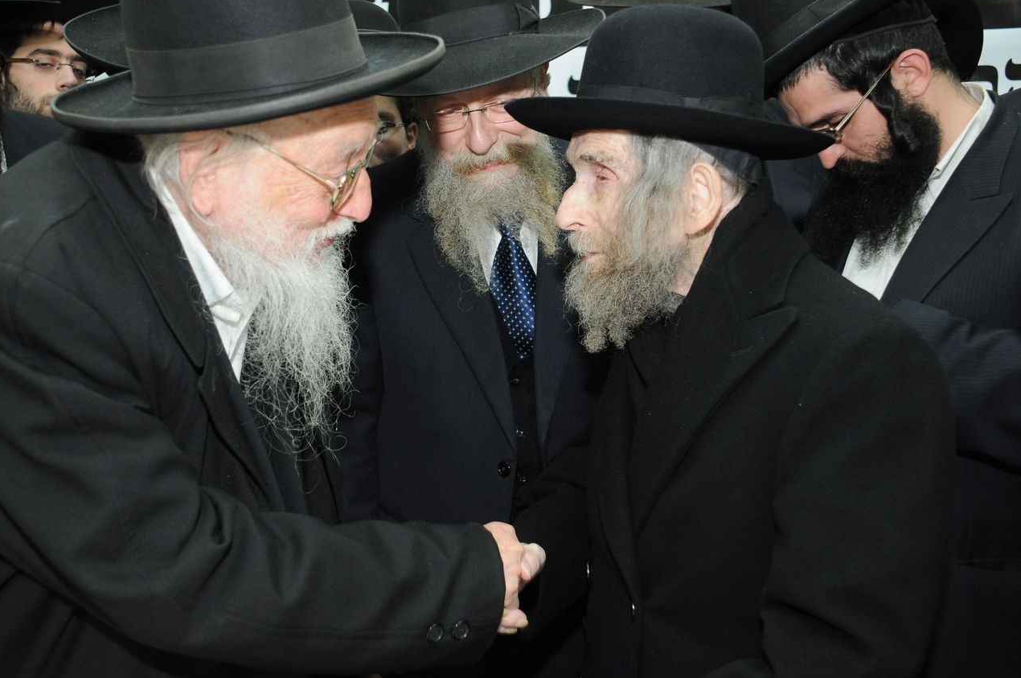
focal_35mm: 43
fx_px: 1218
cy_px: 314
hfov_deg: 45.4
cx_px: 469
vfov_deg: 31.1
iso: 800
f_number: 4.5
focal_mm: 26
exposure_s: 1/60
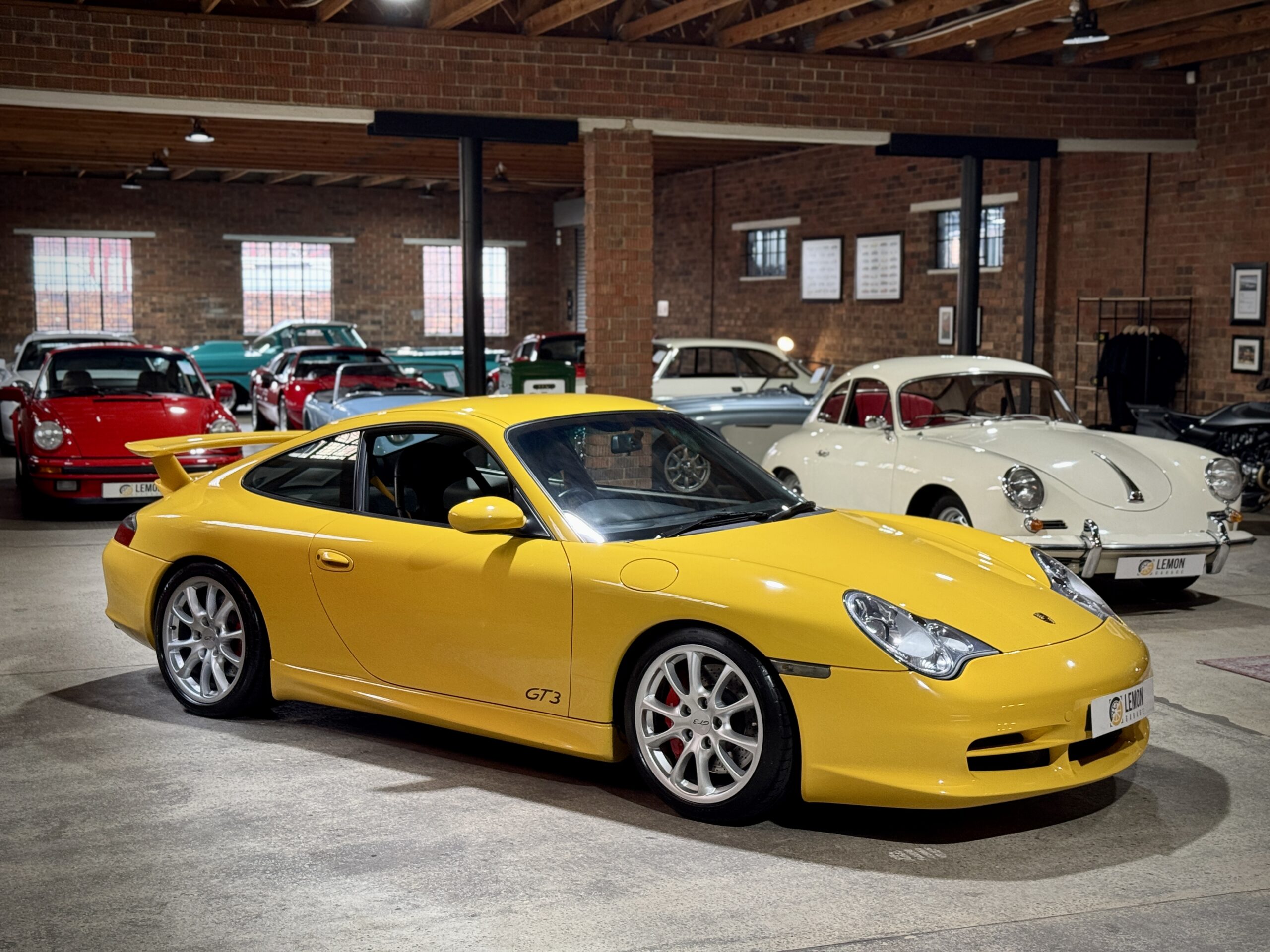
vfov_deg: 30.3
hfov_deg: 39.7
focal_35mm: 48
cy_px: 476
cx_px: 635
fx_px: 1761
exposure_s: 1/50
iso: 200
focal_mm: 6.76
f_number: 1.78
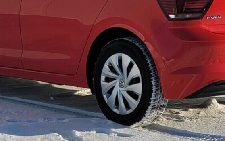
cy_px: 11
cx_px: 108
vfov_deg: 6.3
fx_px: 1276
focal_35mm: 208
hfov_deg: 10.1
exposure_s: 1/1325
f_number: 2.4
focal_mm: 7.12
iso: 25
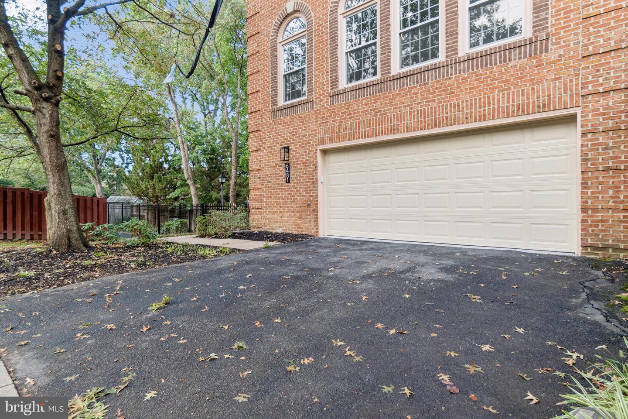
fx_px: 314
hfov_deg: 90.0
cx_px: 314
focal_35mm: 18
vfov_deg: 67.4
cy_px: 210
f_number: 5
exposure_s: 1/50
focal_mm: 12
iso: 200
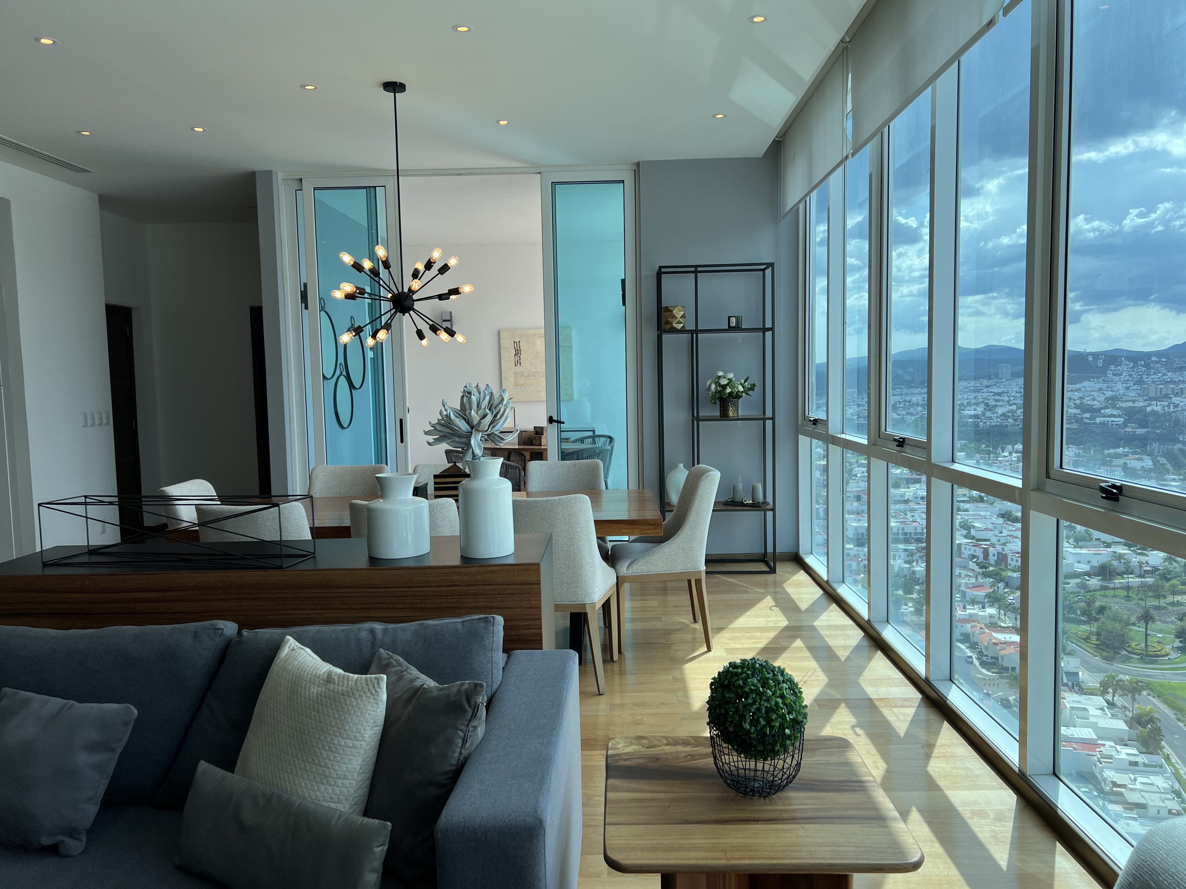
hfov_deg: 67.3
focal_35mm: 26
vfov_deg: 53.1
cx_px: 593
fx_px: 891
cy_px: 444
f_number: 1.5
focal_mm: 5.7
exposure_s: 1/1698
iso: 50
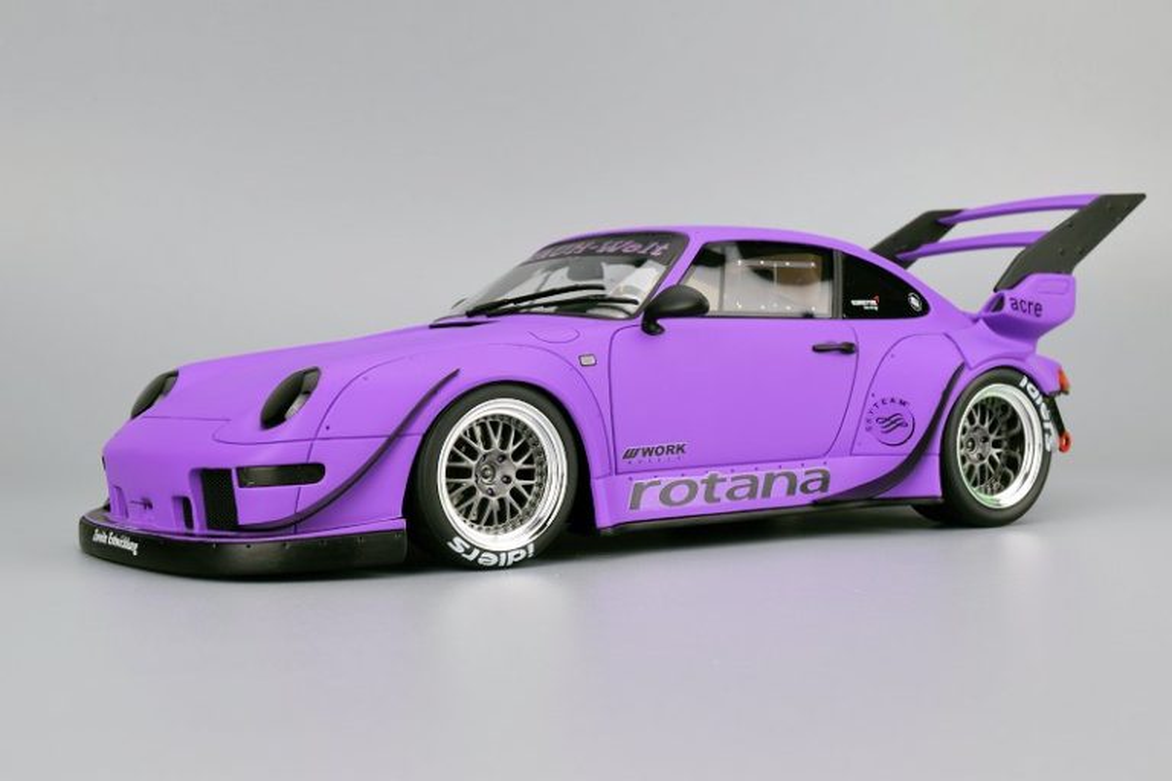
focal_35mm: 52
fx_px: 1709
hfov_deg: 37.9
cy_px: 390
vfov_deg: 25.8
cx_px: 586
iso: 100
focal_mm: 35
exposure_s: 1/8
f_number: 18
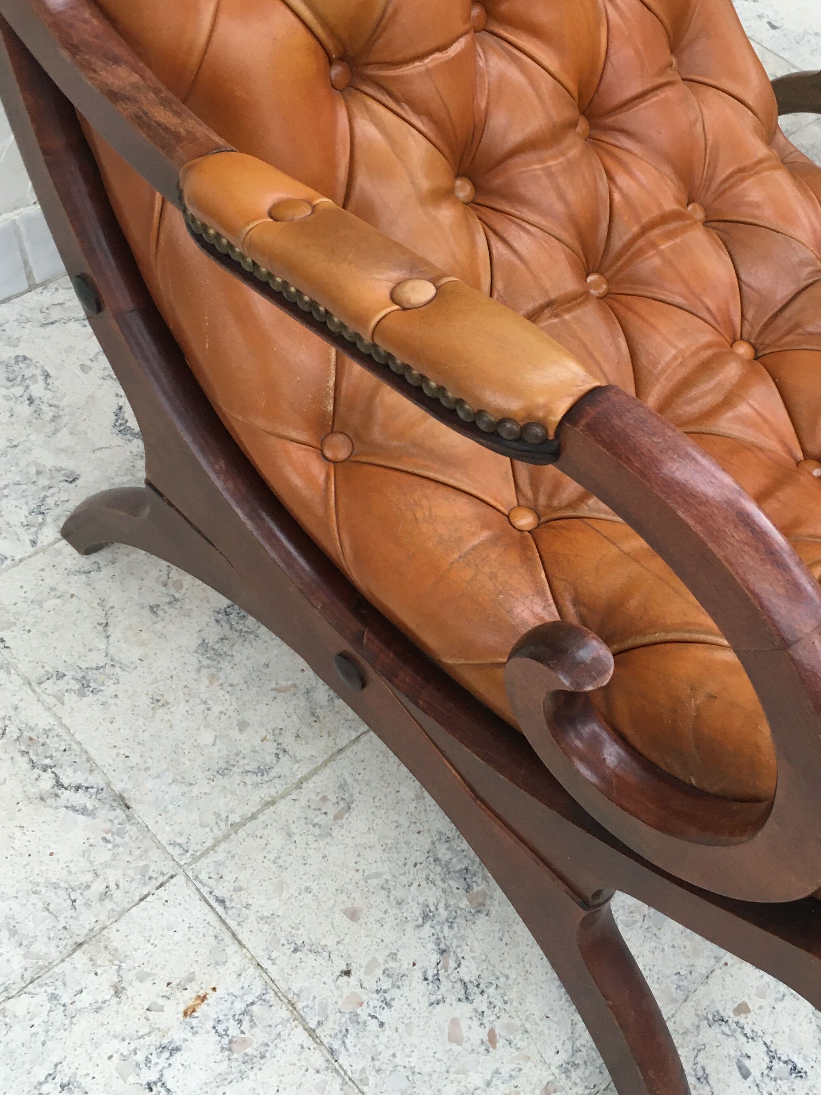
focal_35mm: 42
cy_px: 453
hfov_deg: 34.1
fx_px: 1328
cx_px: 539
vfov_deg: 44.6
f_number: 2.2
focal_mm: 4.15
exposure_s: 1/33
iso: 50
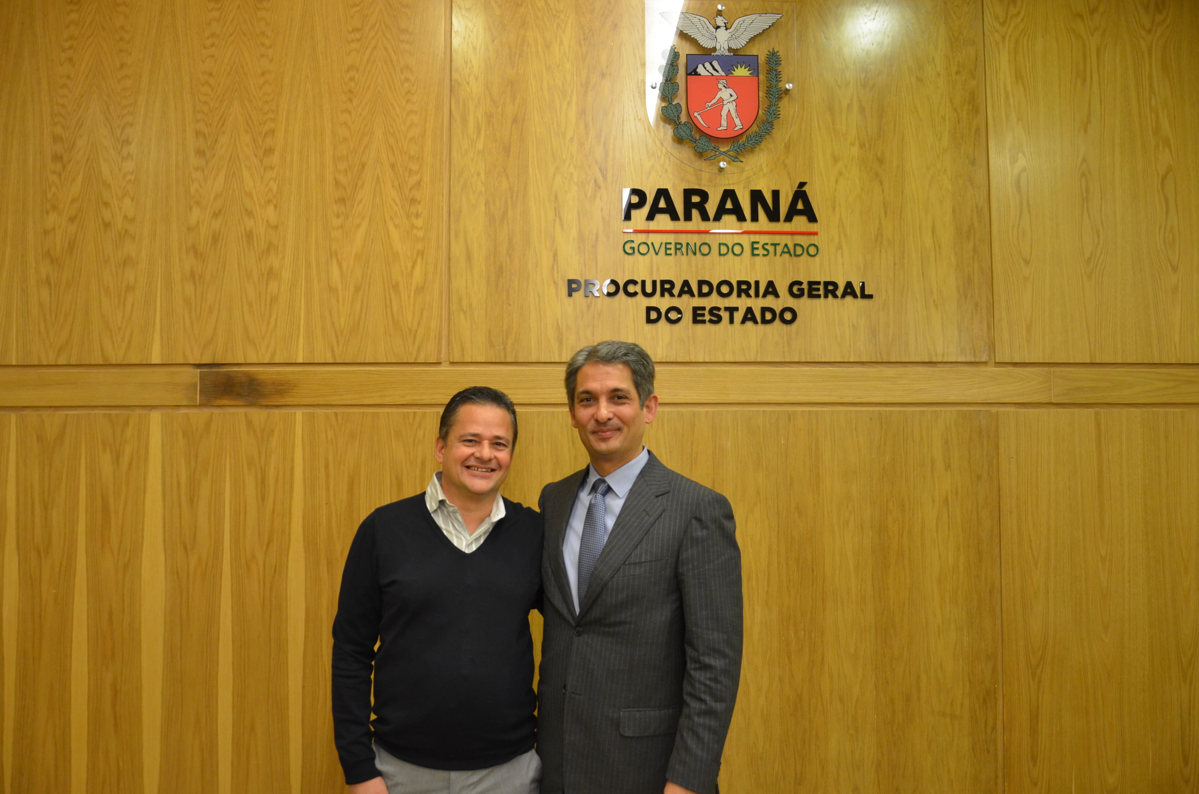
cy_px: 397
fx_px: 897
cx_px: 600
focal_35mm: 27
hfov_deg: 67.5
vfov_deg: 47.7
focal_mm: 18
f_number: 3.5
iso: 1600
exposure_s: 1/40
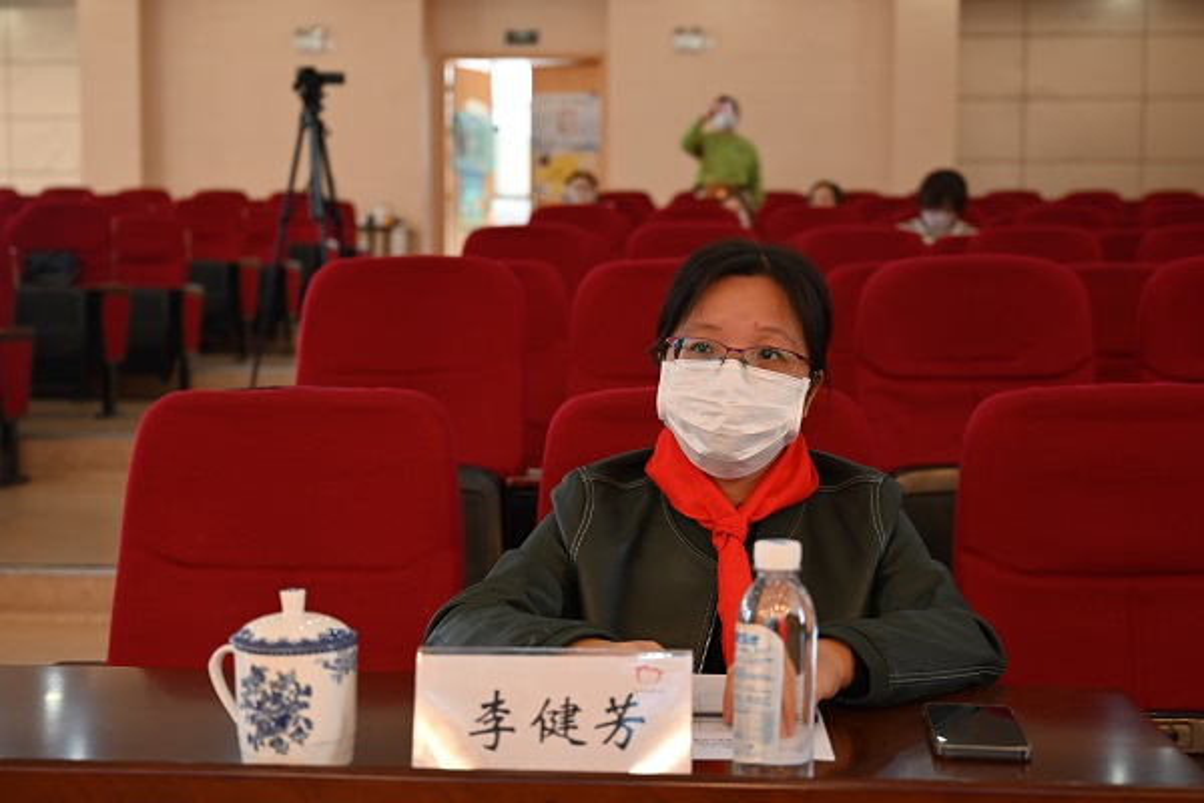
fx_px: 1672
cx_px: 602
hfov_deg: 39.6
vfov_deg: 27.0
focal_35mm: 50
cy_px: 402
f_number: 4
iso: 900
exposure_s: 1/125
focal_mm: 50
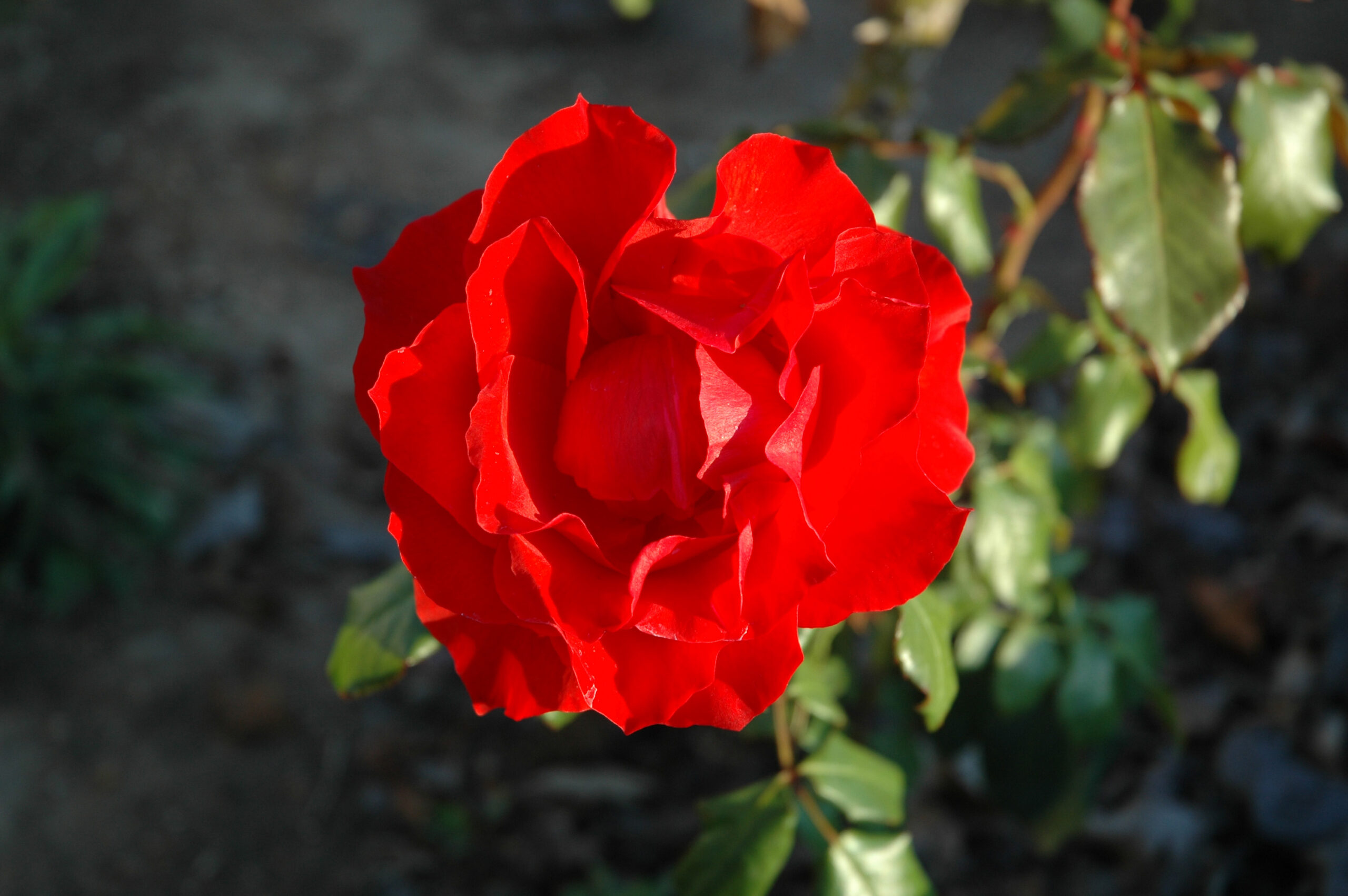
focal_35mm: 93
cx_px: 674
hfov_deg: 21.9
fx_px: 3479
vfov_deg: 14.7
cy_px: 448
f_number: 5.6
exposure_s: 1/125
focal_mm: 62
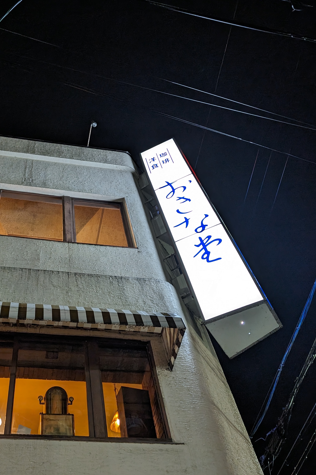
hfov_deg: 38.3
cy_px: 240
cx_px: 96
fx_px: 448
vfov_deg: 55.8
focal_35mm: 34
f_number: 1.68
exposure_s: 1/30
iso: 116
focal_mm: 6.9
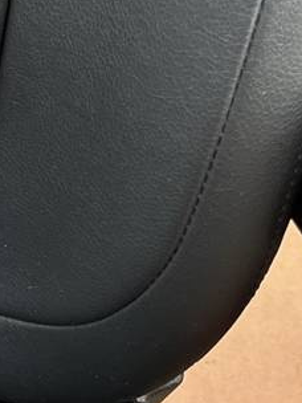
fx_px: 1594
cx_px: -354
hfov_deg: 9.9
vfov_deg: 13.1
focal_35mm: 137
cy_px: 713
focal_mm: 5.1
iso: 64
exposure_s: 1/122
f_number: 1.6
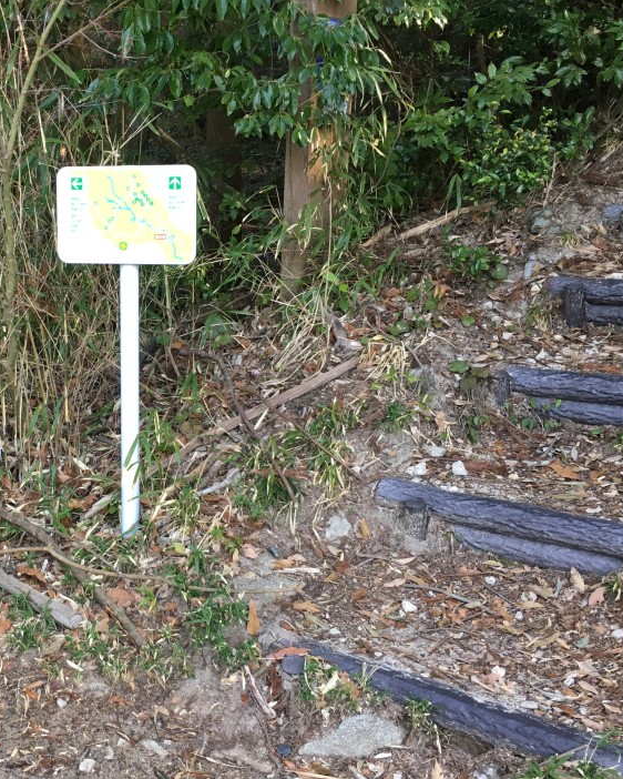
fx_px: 991
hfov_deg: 33.7
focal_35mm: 43
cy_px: 416
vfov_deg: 42.9
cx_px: 106
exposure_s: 1/40
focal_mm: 4.15
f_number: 2.2
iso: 32
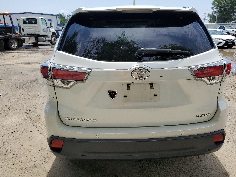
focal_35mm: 29
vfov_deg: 48.2
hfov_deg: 61.5
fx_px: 198
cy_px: 87
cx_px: 131
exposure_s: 1/3333
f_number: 1.5
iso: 50
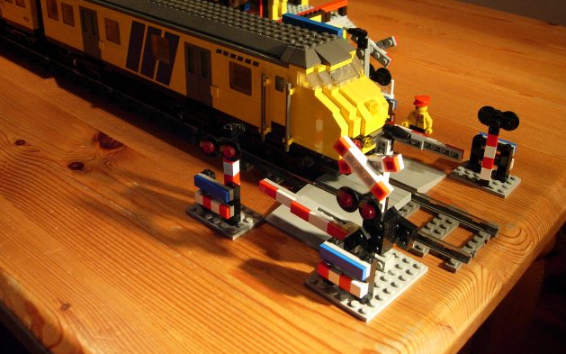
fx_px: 632
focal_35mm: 41
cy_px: 141
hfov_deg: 48.2
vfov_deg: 31.2
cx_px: 280
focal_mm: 7.8
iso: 200
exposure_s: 1/22.6
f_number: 2.8
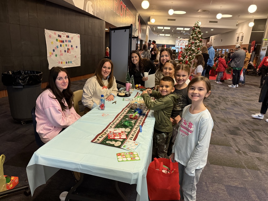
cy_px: 100
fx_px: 186
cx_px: 134
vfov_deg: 56.8
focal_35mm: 24
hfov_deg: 71.6
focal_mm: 6.76
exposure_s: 1/60
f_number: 1.78
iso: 800
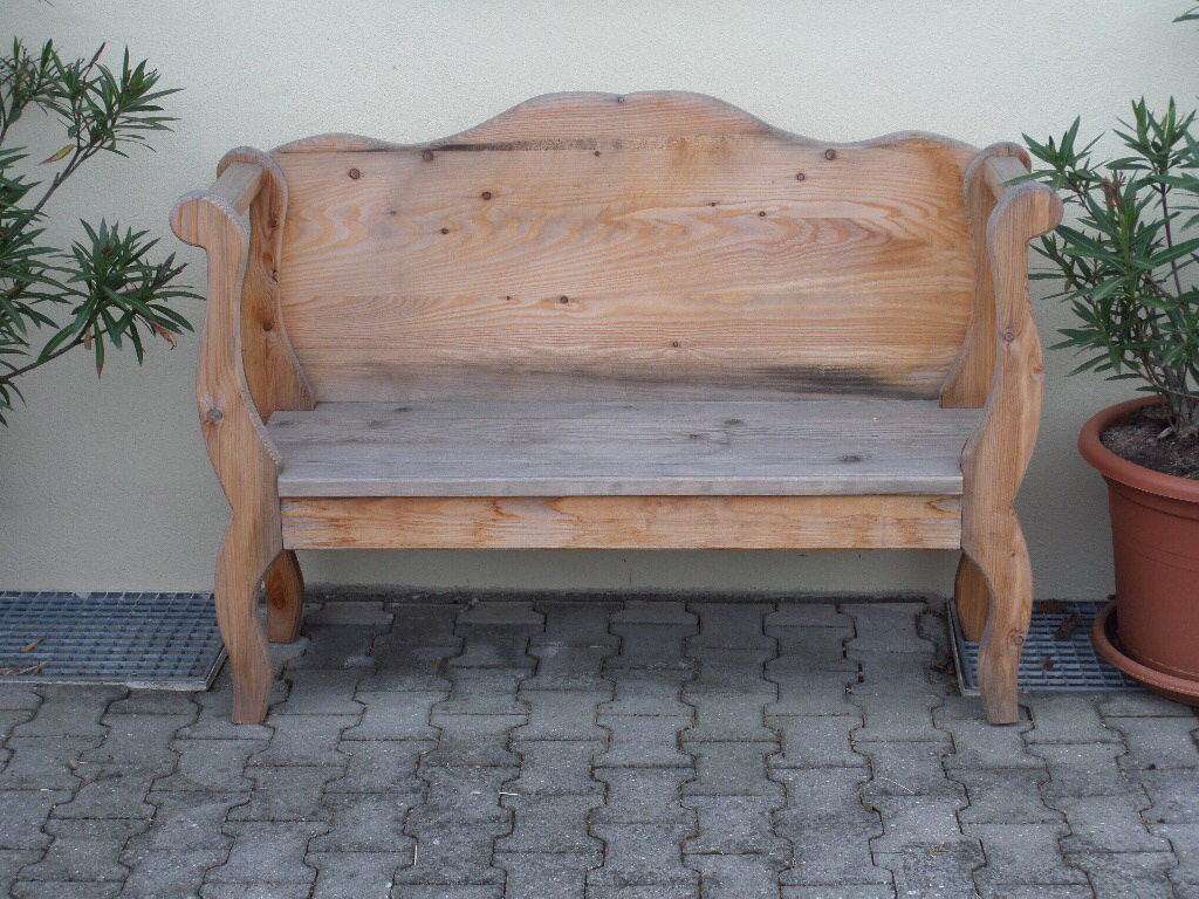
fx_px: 2529
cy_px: 450
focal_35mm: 73
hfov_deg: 26.7
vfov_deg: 20.2
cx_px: 600
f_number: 4.2
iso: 80
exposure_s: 1/250
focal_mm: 11.9
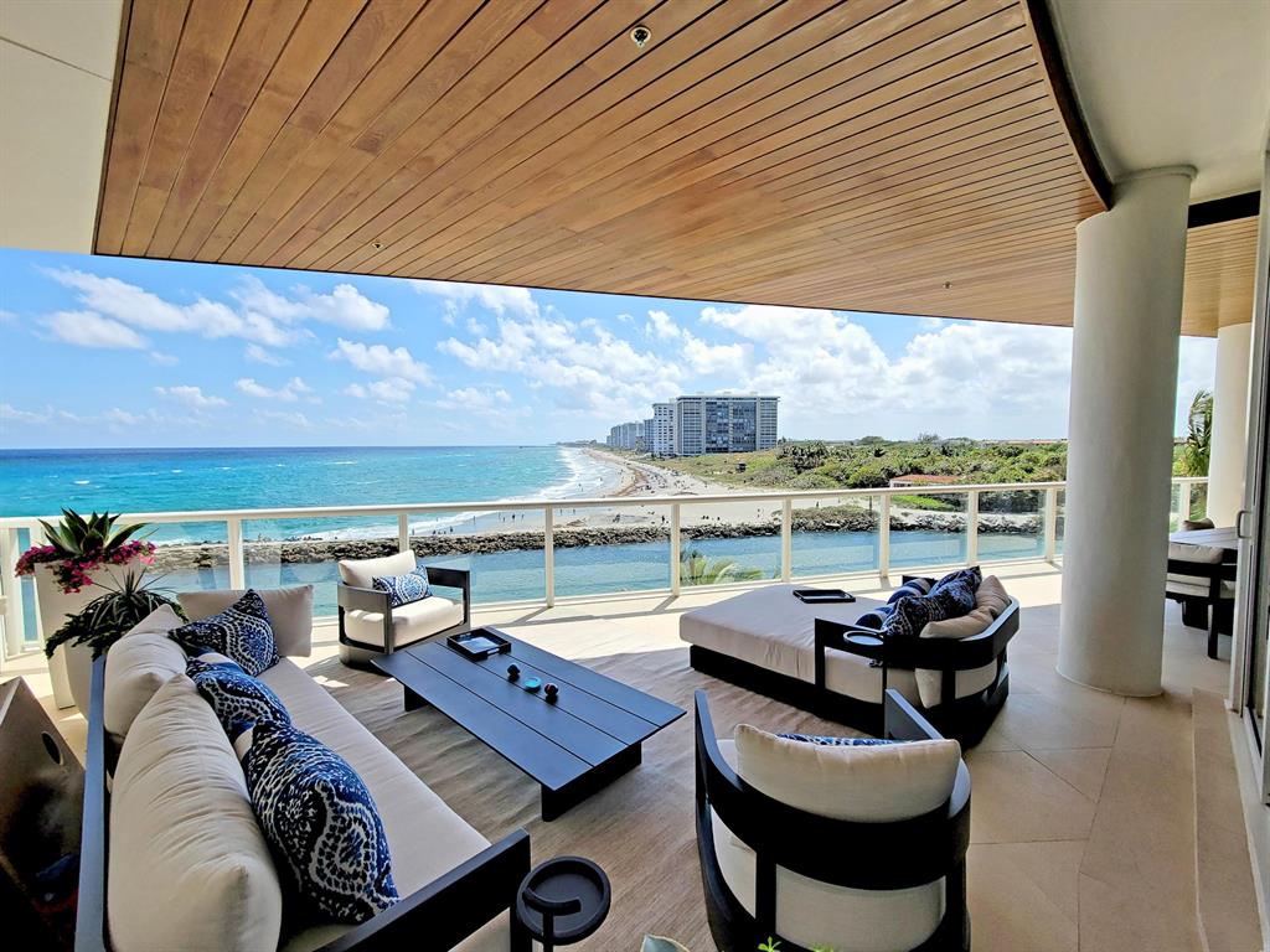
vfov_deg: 89.9
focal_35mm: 13
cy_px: 476
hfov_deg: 106.2
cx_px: 635
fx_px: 477
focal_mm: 2.2
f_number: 2.2
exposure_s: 1/2500
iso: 50
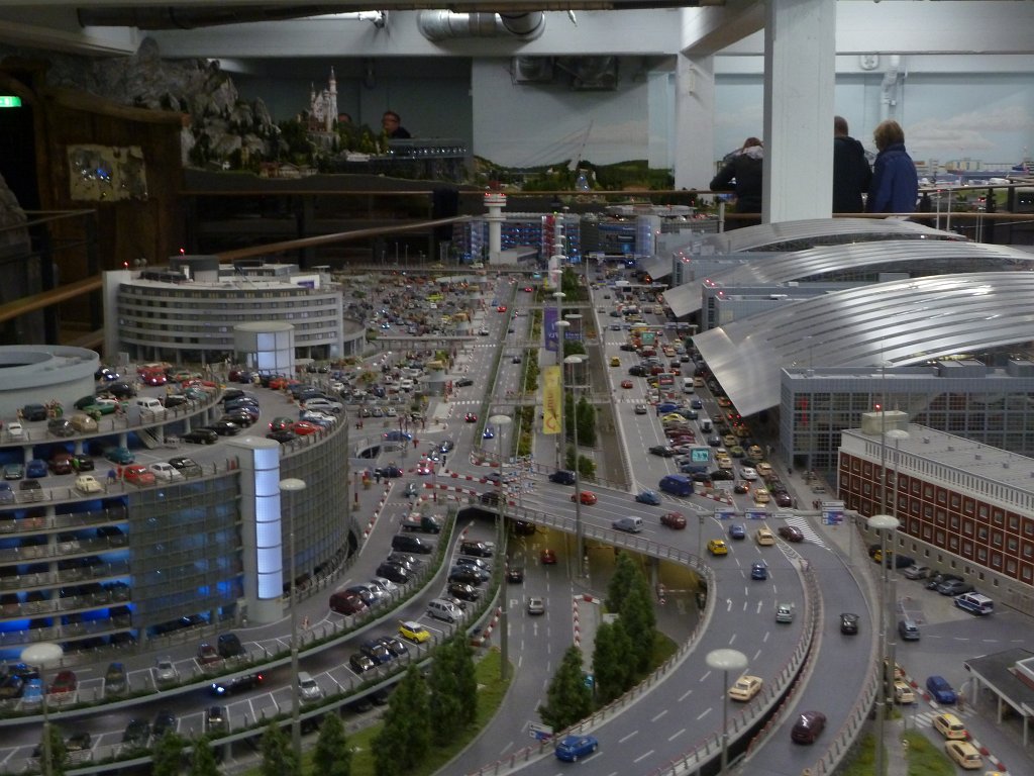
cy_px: 388
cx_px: 517
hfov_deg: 39.7
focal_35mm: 48
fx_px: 1434
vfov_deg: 30.3
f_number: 3.8
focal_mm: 7.9
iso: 320
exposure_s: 1/30
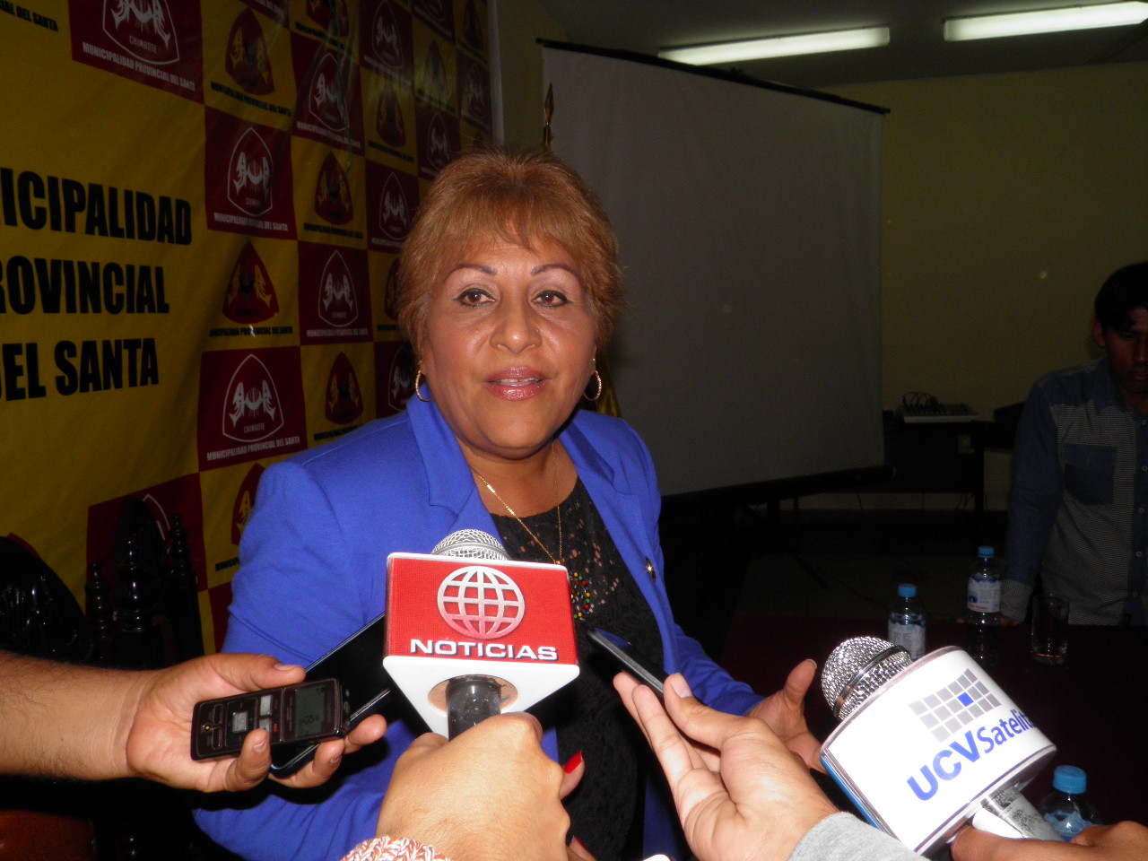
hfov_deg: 63.4
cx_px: 574
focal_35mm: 28
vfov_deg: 49.7
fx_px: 929
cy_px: 430
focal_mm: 4.9
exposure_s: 1/30
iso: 100
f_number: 8
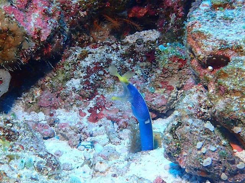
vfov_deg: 54.9
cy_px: 92
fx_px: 177
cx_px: 122
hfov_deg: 69.4
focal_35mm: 25
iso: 200
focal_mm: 4.5
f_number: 2.8
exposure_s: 1/80
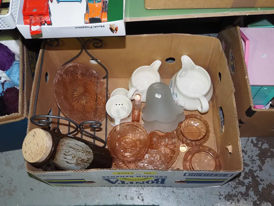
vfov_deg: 37.7
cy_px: 103
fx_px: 301
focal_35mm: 38
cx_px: 137
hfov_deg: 49.0
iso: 2500
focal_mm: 19
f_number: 5.6
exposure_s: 1/160
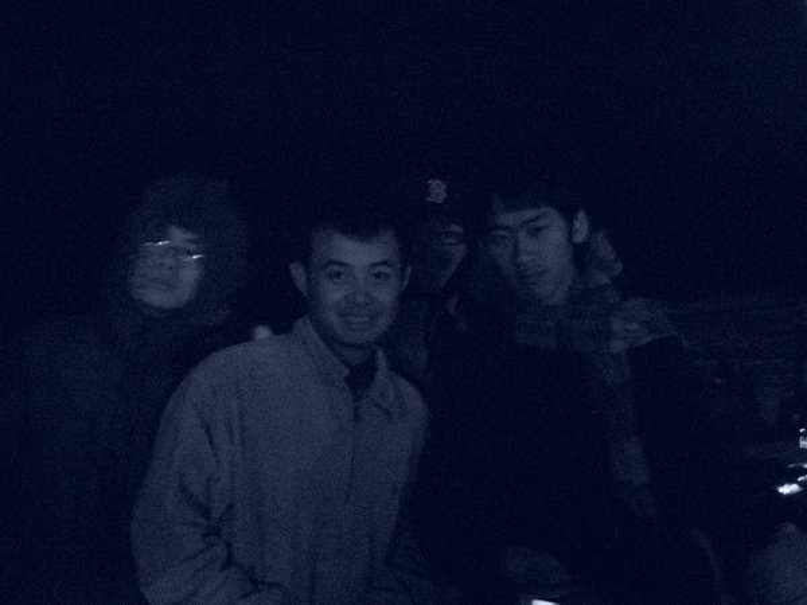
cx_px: 404
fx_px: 886
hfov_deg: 49.0
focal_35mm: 38
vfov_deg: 37.7
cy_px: 302
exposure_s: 1
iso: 1600
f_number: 3.3
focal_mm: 6.3
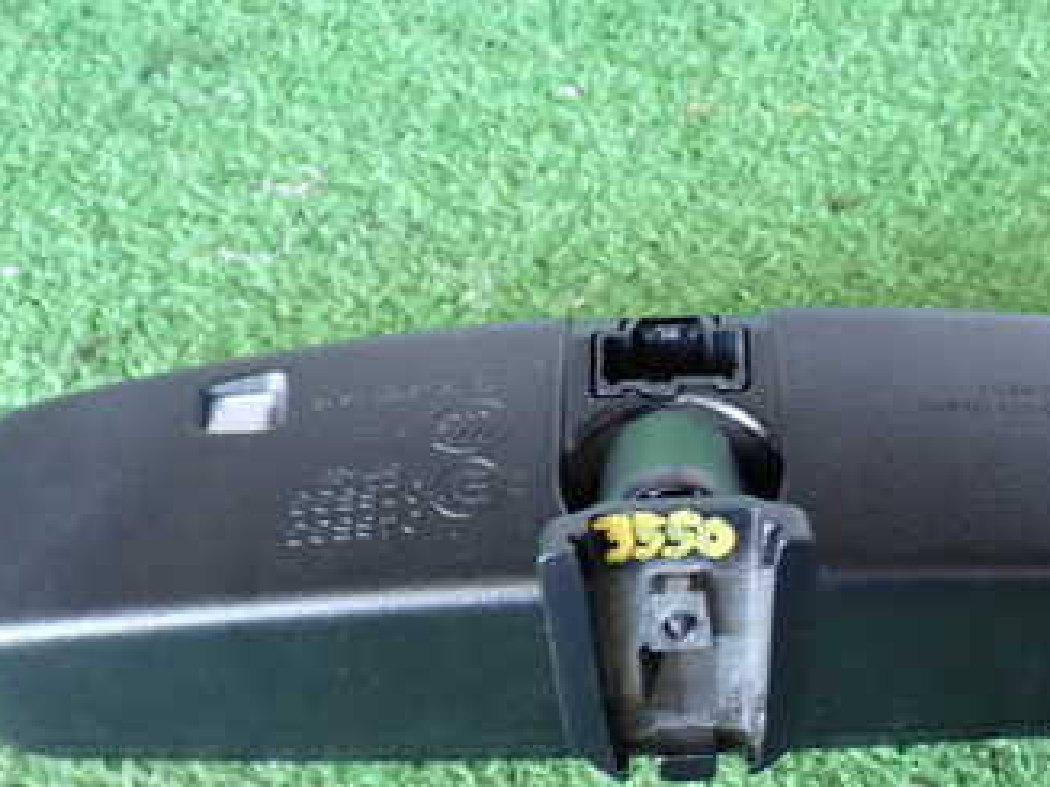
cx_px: 674
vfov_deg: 22.1
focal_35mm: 66
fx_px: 2001
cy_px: 543
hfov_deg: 29.3
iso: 320
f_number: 2.5
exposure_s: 1/40
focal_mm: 6.37
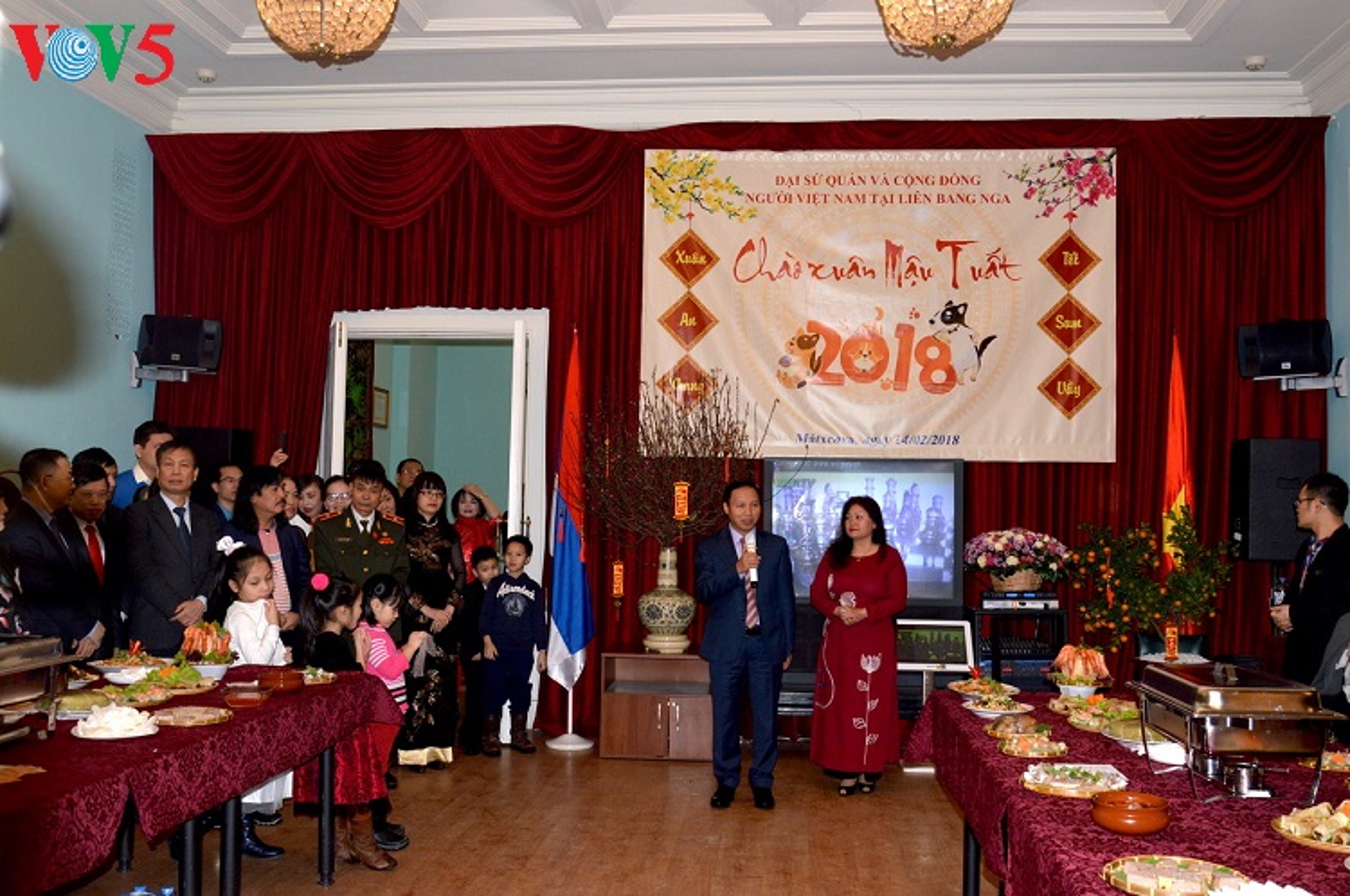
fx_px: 1236
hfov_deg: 57.3
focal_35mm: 33
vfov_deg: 39.9
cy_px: 448
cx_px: 675
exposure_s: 1/60
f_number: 7.1
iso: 400
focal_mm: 22
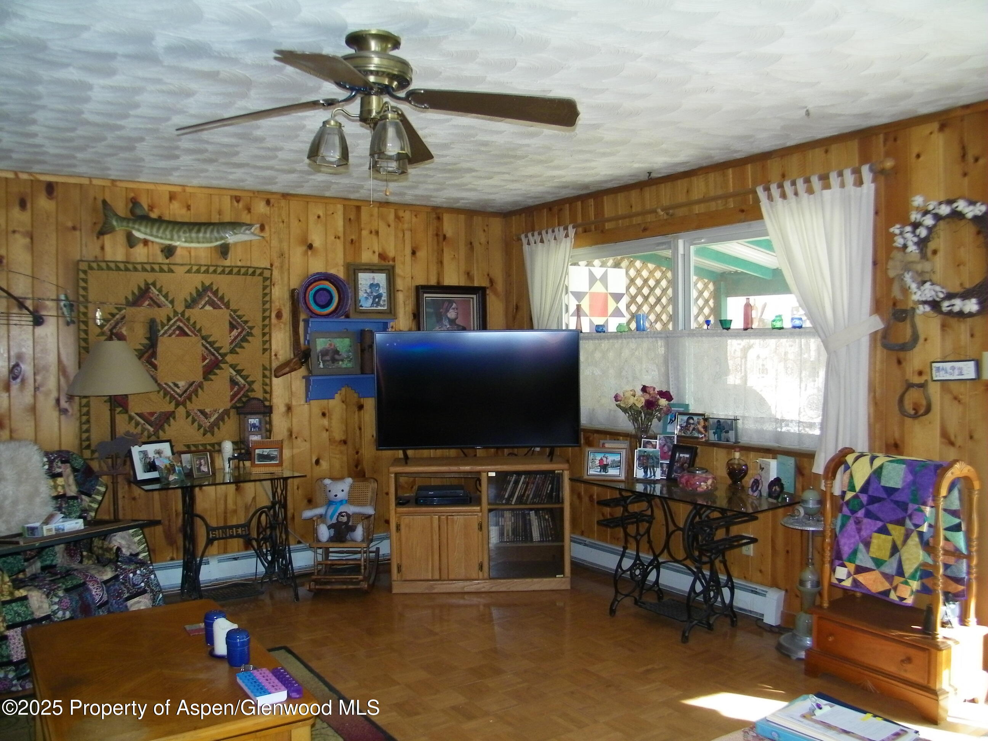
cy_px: 370
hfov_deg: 63.4
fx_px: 799
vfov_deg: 49.7
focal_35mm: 28
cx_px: 494
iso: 100
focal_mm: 5
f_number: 3.5
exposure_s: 1/30
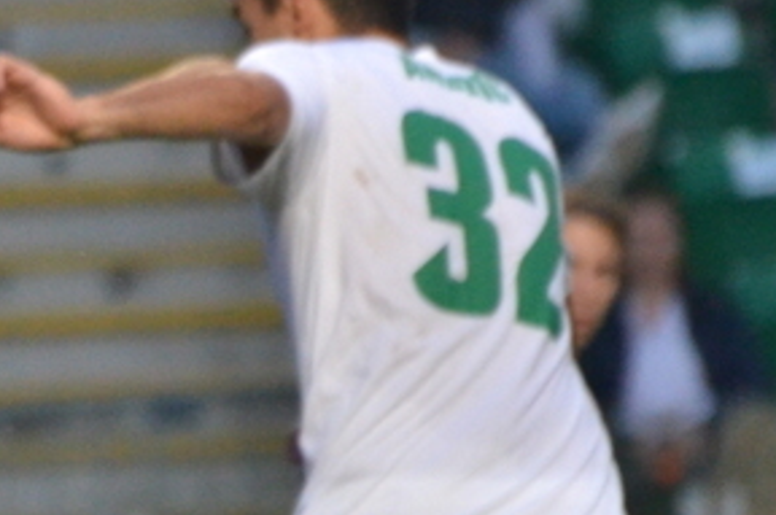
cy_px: 430
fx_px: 32301
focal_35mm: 1501
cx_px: -692
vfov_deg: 0.9
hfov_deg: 1.4
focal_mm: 240
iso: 1600
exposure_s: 1/500
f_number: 5.3
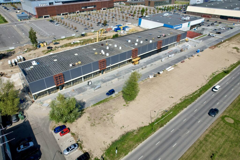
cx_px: 120
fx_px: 147
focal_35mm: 22
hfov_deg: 78.6
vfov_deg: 57.2
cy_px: 80
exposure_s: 1/2000
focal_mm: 8.38
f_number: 2.8
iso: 110
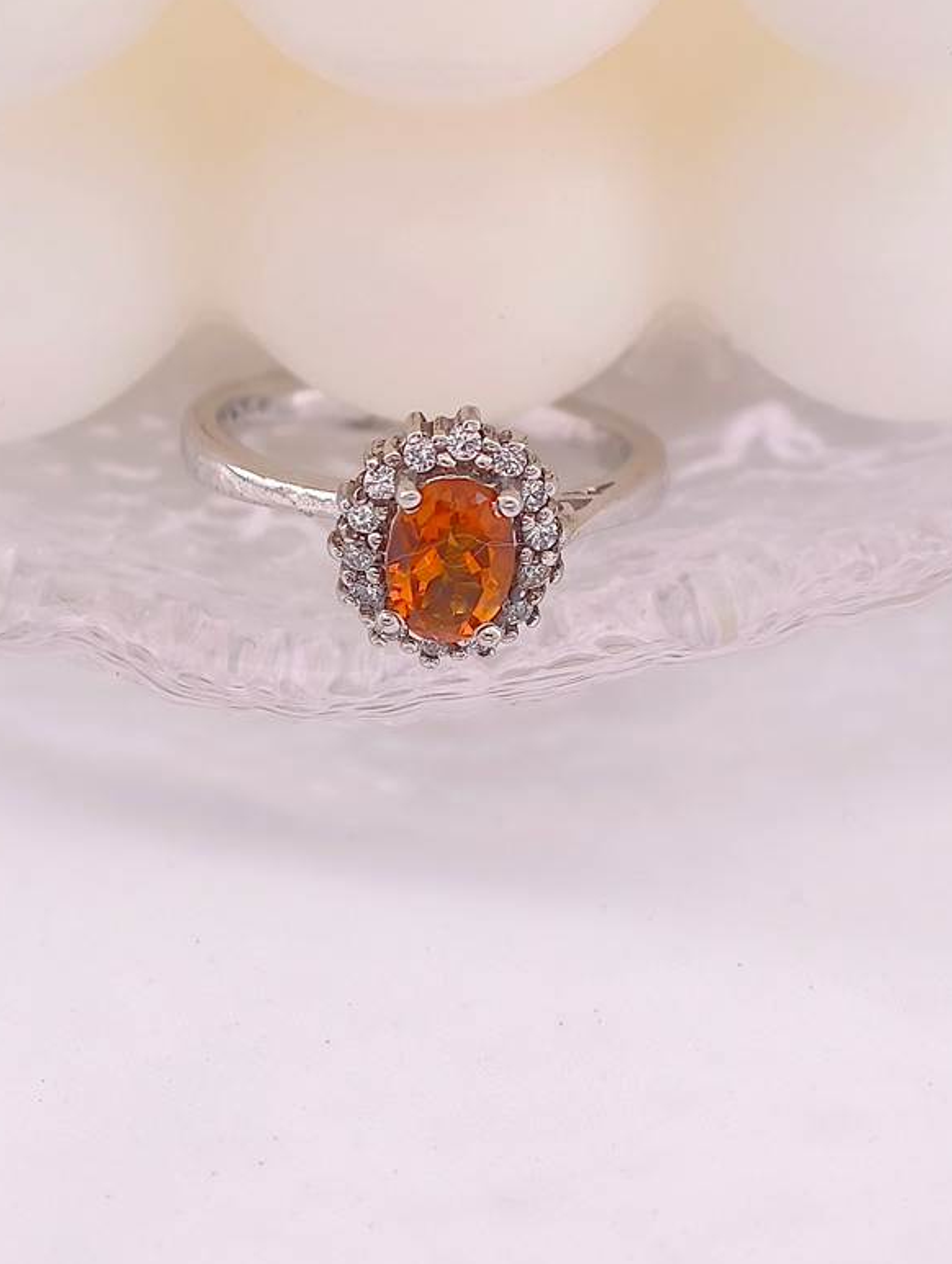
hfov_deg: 7.7
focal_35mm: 194
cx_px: 401
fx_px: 7096
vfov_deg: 10.2
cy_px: 490
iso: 125
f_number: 2.67
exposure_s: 1/200
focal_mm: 22.48
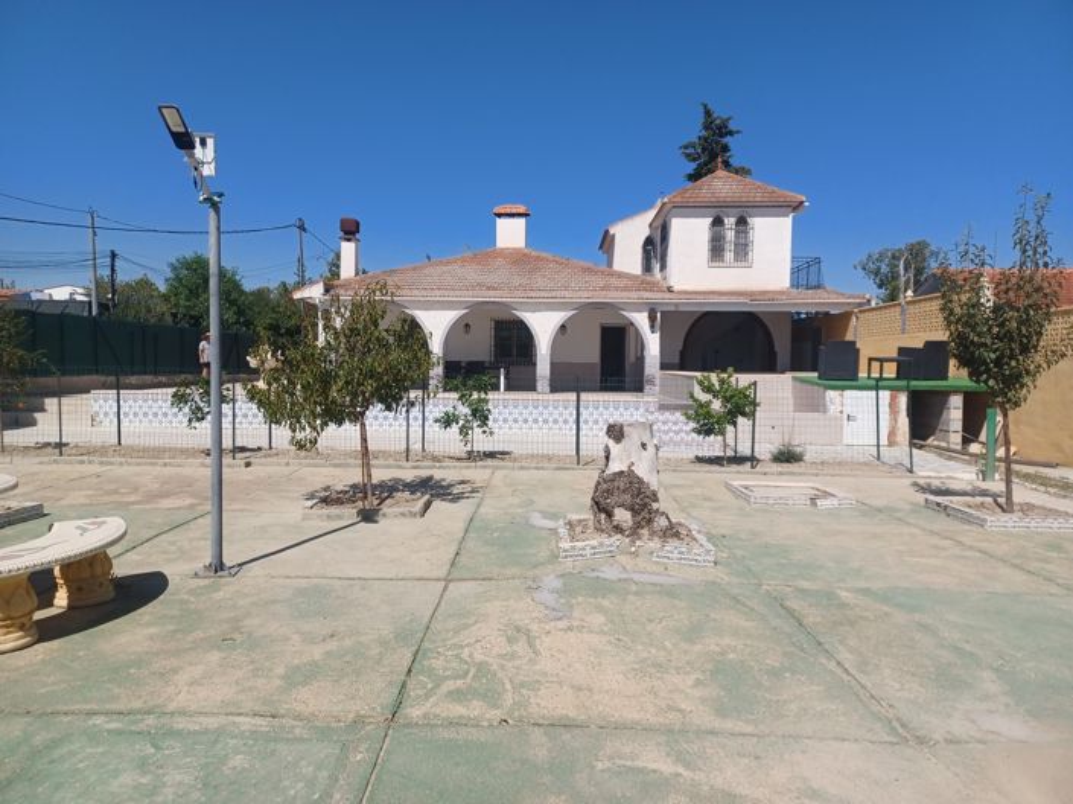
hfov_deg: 69.4
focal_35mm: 25
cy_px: 402
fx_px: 775
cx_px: 536
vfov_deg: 54.8
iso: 32
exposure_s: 1/838
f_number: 1.8
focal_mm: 4.6
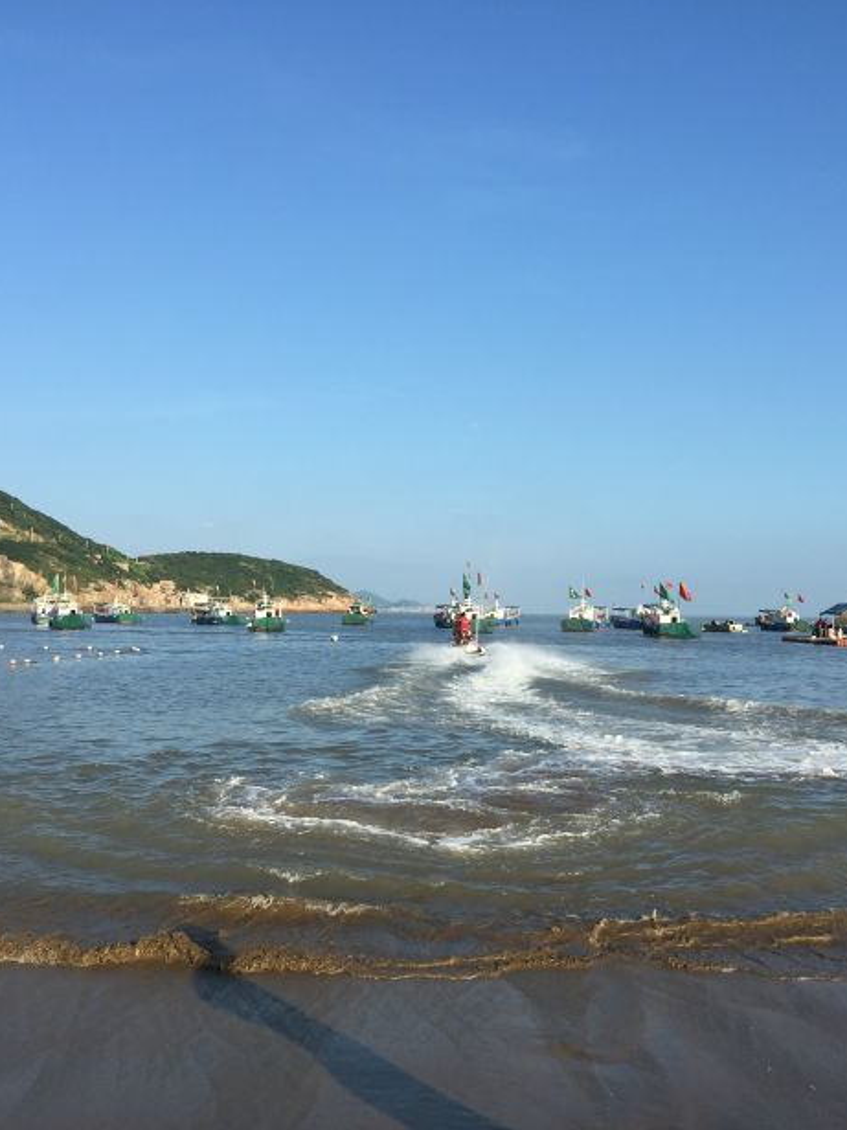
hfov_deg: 42.9
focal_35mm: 33
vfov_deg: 55.2
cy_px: 628
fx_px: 1077
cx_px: 446
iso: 32
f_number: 2.2
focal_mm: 4.15
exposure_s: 1/1582
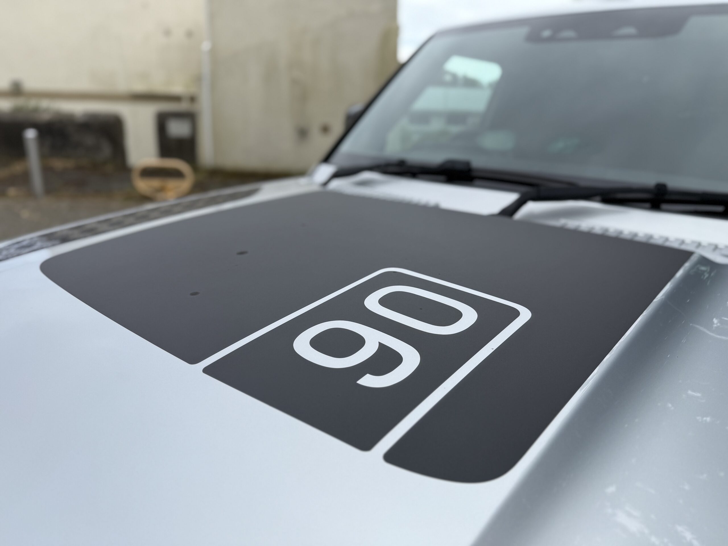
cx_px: 364
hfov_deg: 71.6
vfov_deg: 56.8
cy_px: 273
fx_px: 505
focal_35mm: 24
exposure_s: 1/3425
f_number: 1.78
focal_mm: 6.76
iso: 80
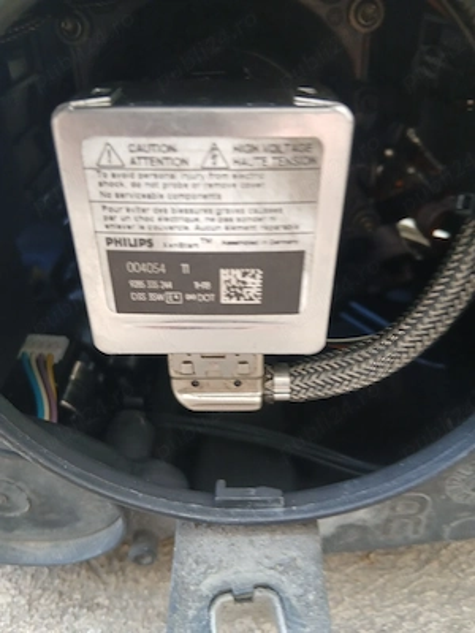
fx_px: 476
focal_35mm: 26
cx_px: 238
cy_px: 316
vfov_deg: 67.3
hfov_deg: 53.1
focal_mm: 3.98
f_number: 1.8
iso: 100
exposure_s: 1/50.3
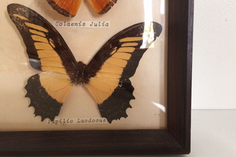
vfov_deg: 39.9
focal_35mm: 33
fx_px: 216
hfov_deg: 57.2
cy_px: 88
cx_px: 115
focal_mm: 4.15
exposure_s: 1/33
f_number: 2.2
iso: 250
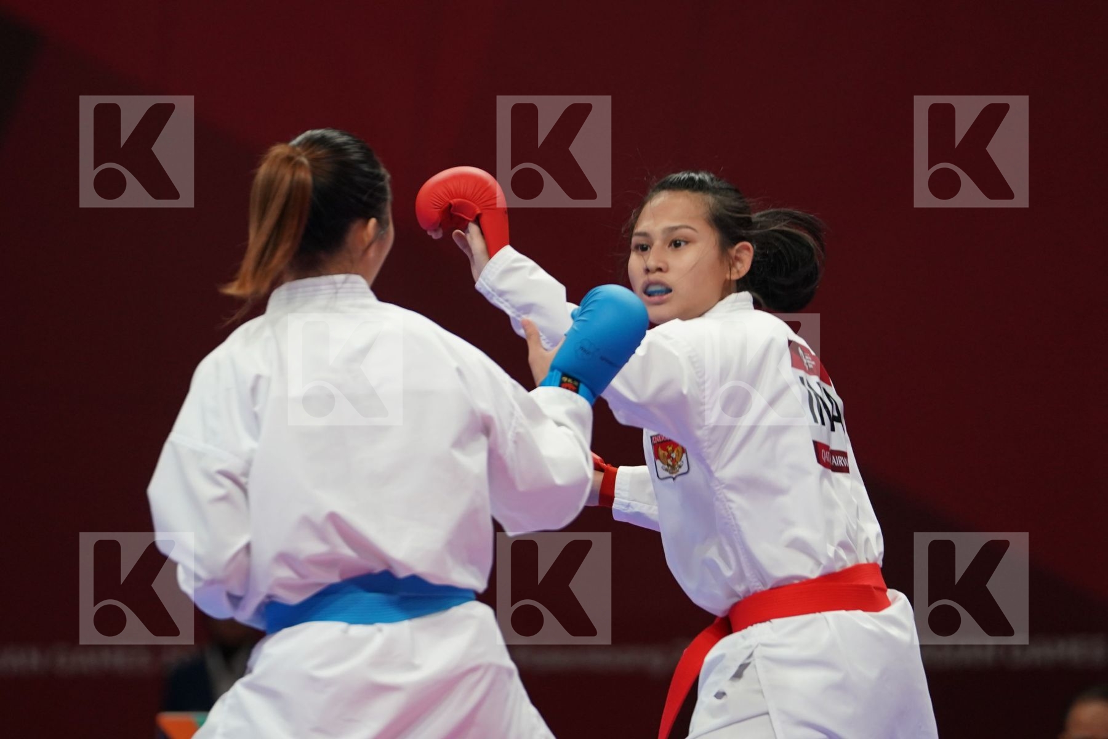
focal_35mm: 403
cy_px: 370
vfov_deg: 3.4
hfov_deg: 5.1
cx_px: 554
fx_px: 12402
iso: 1600
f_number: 4
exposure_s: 1/500
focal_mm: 269
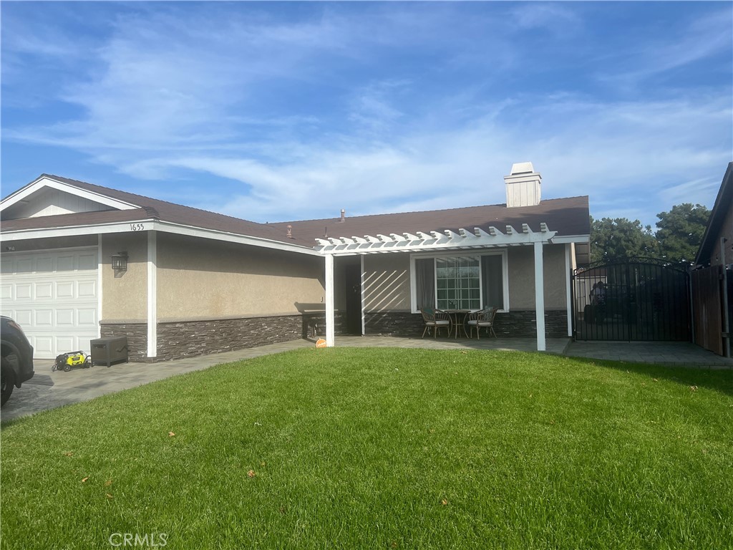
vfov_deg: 53.1
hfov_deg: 67.3
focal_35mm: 26
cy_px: 275
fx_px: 551
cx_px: 366
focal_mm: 5.7
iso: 50
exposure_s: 1/4630
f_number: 1.5
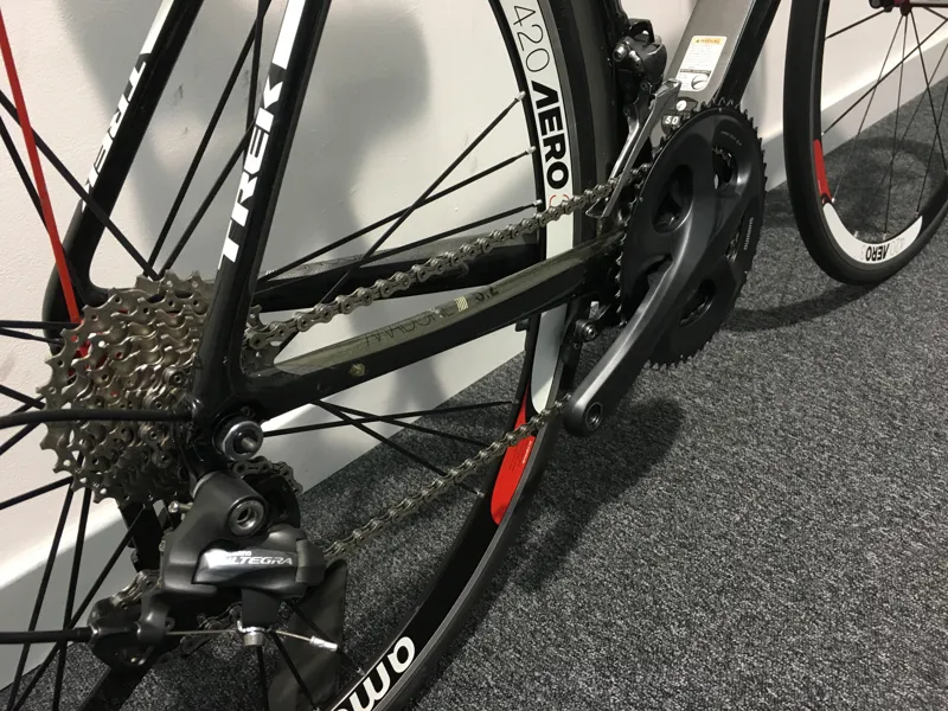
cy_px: 356
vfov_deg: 48.2
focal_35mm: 29
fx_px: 794
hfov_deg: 61.7
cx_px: 474
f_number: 2.2
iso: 125
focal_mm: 4.15
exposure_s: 1/33
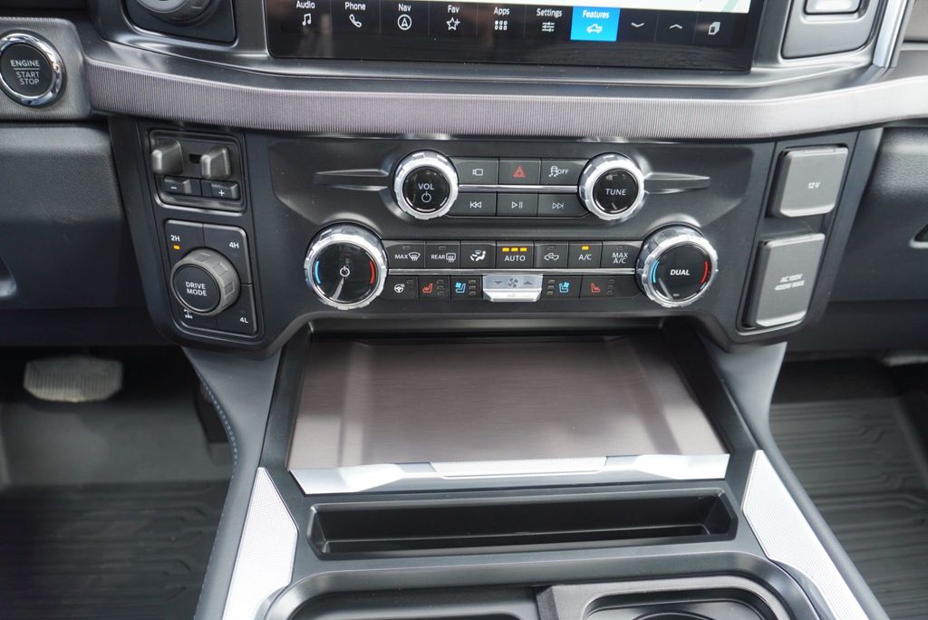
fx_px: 658
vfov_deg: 50.5
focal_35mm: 26
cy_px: 310
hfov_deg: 70.4
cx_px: 464
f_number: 4
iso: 250
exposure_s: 1/60
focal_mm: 17
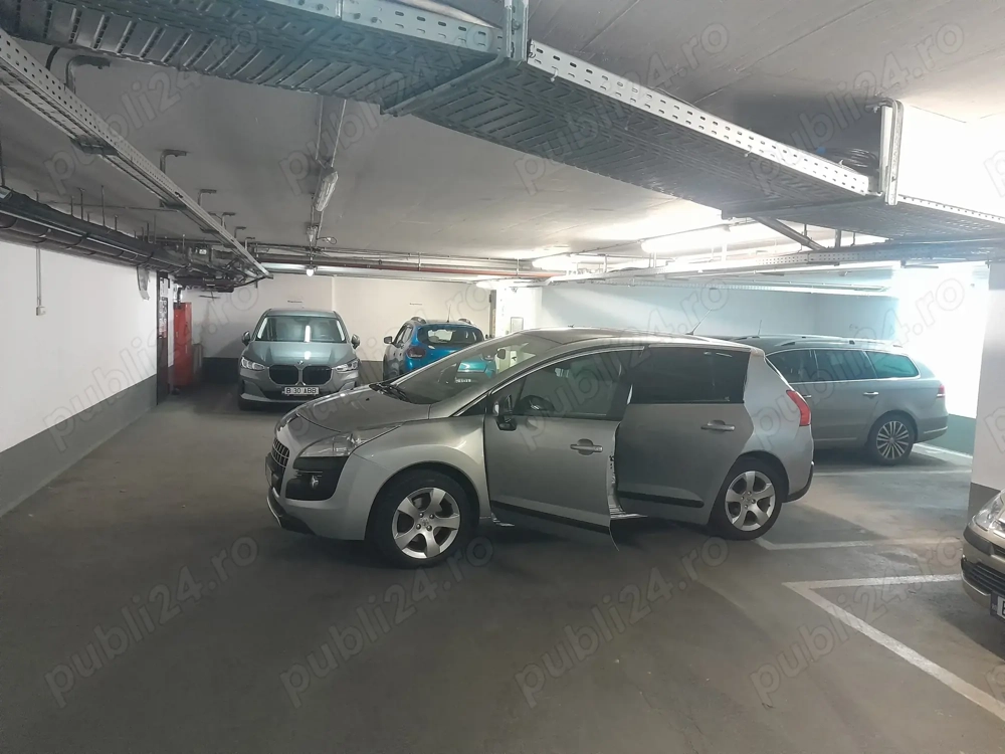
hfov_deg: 65.3
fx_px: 784
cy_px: 377
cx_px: 502
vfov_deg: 51.4
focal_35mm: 27
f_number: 1.8
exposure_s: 1/25
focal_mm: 4
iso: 500
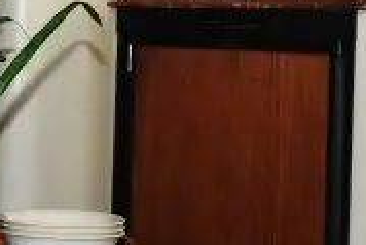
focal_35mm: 151
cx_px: 245
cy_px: -3
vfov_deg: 9.0
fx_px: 1536
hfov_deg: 13.6
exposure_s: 1/200
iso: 100
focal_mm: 28
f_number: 6.3
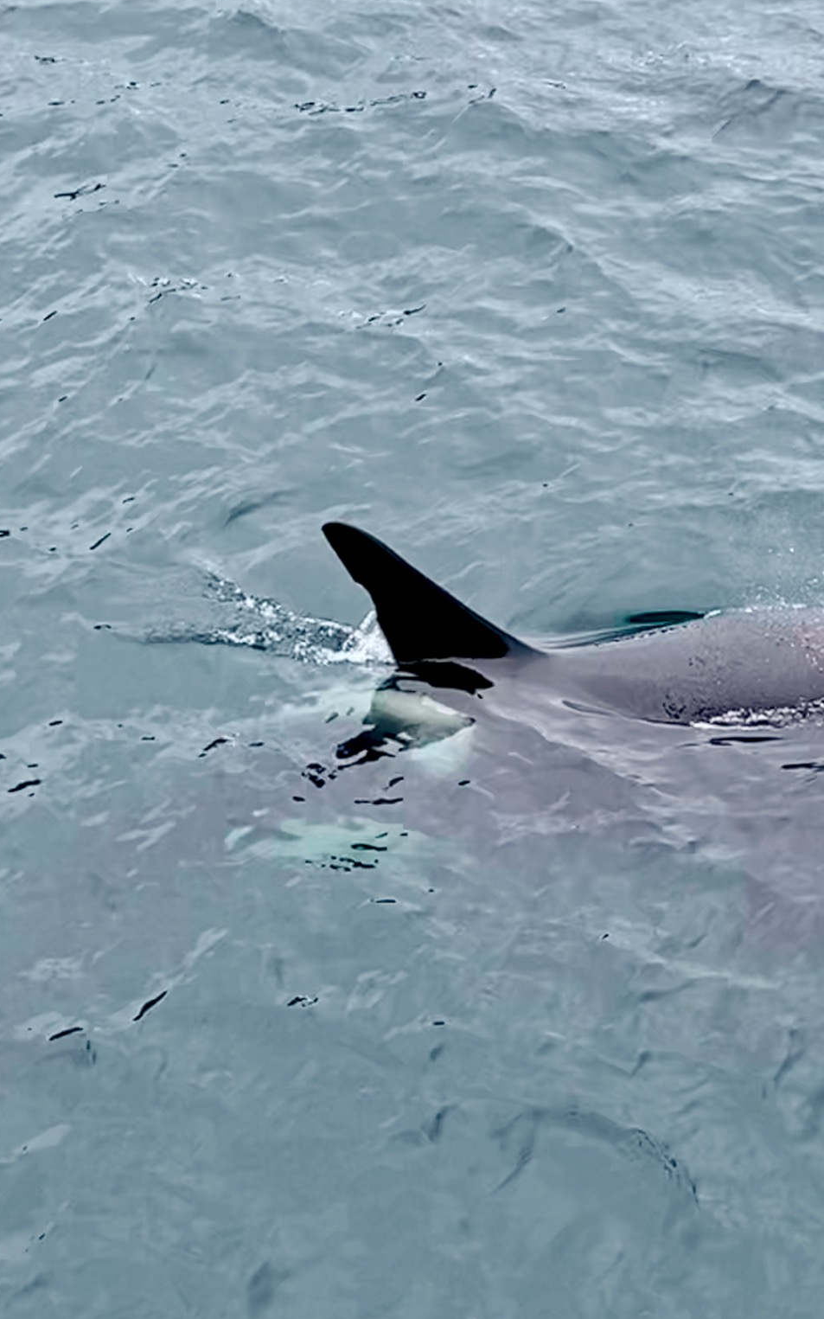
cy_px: 658
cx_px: 630
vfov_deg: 27.8
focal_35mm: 74
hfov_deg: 17.5
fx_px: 2659
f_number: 2
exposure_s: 1/320
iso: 20
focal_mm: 6
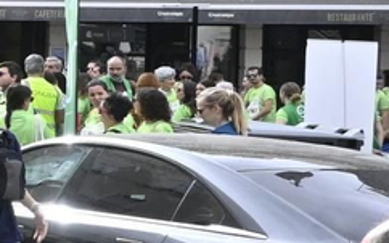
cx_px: -842
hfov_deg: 9.5
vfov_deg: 8.1
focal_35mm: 162
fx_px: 1717
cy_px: 55
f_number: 5
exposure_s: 1/1600
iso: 800
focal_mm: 16
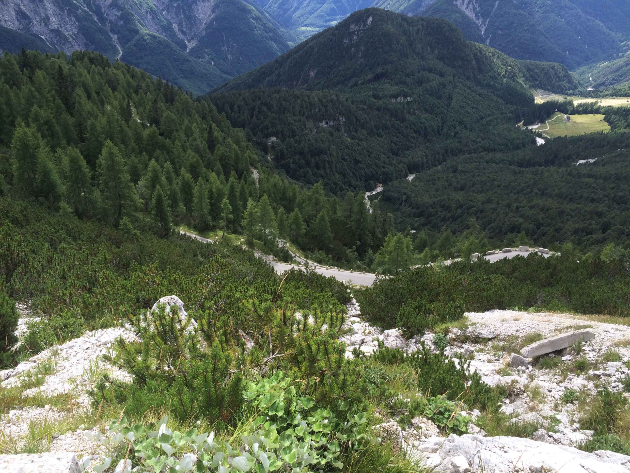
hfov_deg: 61.7
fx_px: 528
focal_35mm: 29
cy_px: 236
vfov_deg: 48.2
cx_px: 315
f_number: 2.2
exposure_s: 1/805
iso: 32
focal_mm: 4.15
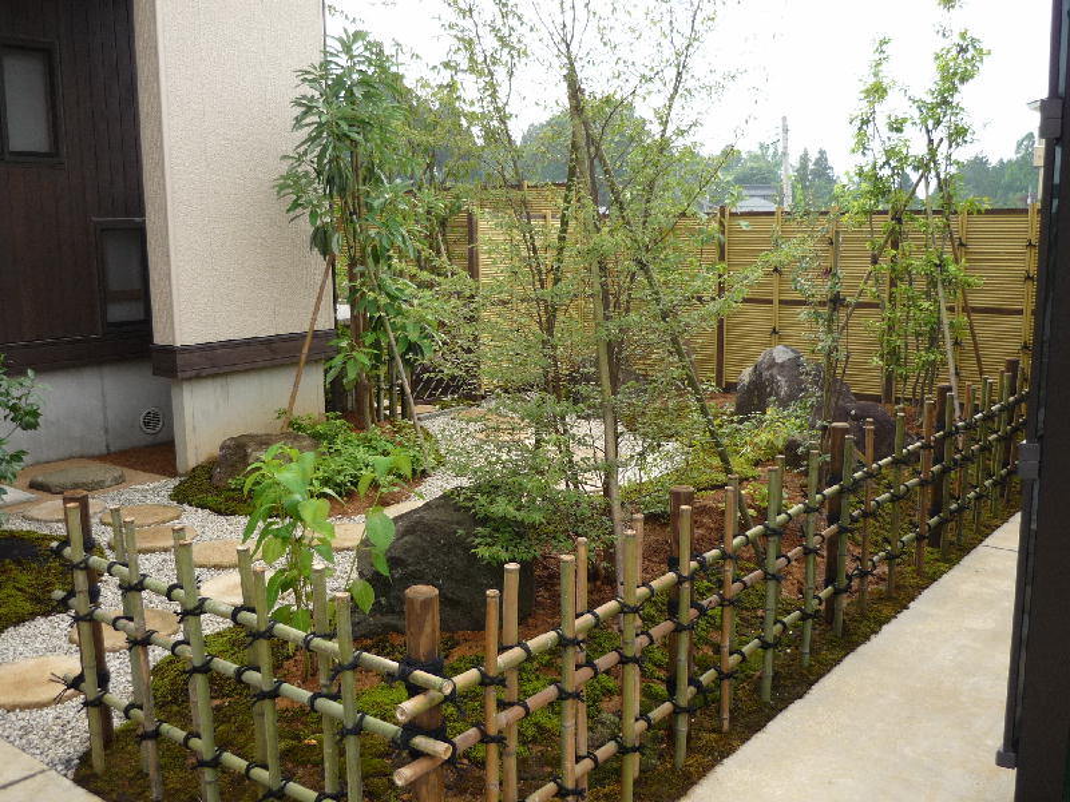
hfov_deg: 55.4
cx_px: 535
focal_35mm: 33
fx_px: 1020
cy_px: 401
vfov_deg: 42.9
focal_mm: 5.5
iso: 100
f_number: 2.8
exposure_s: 1/160
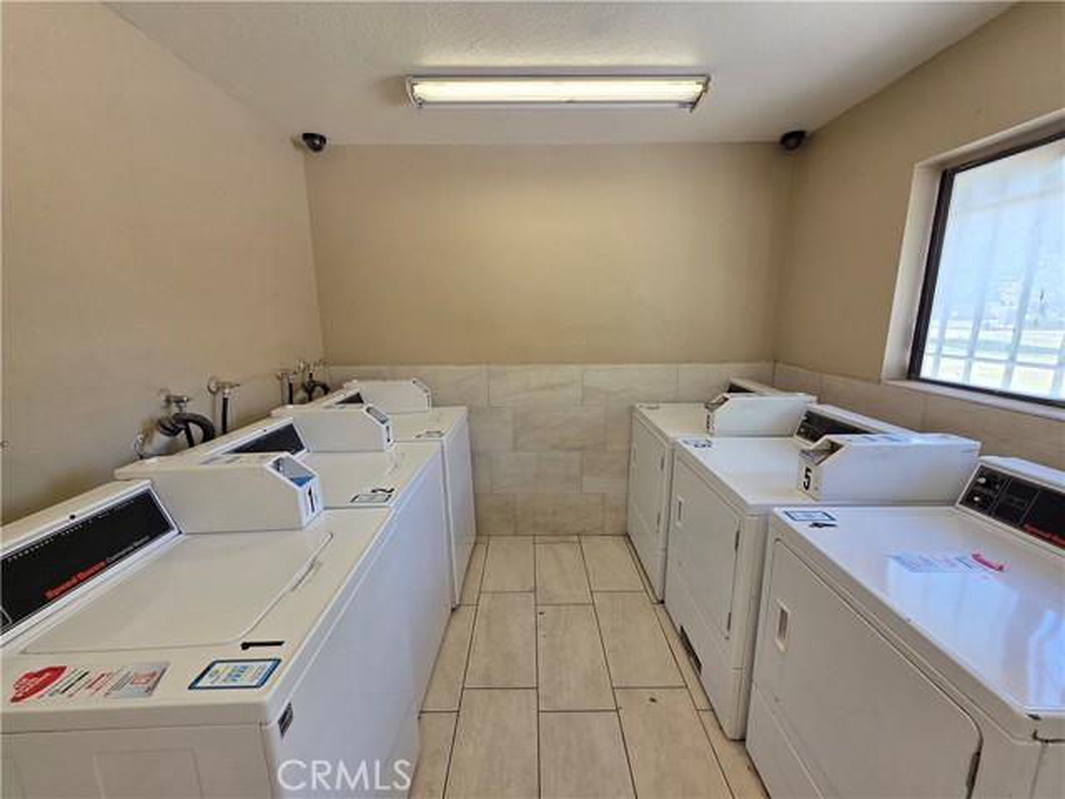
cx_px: 532
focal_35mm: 13
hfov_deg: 106.2
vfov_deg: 89.9
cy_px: 400
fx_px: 400
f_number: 1.9
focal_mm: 2.2
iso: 64
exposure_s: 1/120
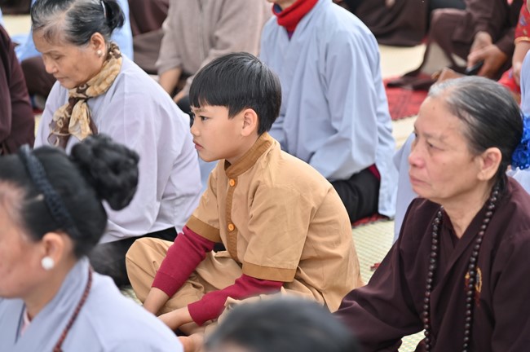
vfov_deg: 11.4
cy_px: 176
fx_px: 1765
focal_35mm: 120
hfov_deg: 17.1
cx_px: 265
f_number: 4
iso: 200
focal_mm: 120
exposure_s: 1/125
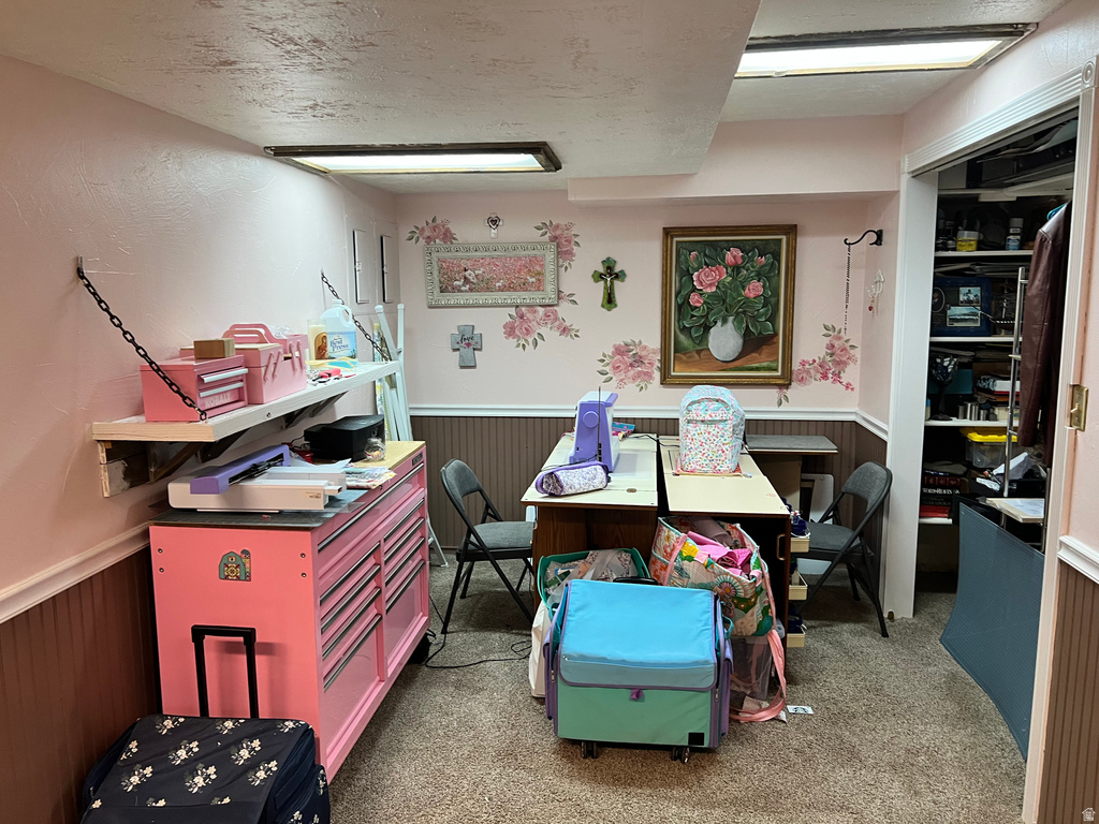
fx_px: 825
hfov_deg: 67.3
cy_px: 412
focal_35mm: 26
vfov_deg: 53.1
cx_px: 550
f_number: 1.5
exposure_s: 1/60
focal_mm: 5.7
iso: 125
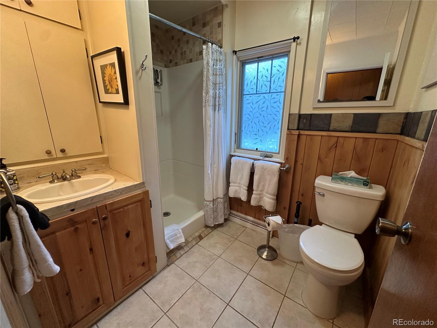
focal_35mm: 14
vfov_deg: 85.7
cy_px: 164
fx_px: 177
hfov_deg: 102.1
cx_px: 218
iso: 320
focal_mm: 2.22
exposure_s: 1/60
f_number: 2.2
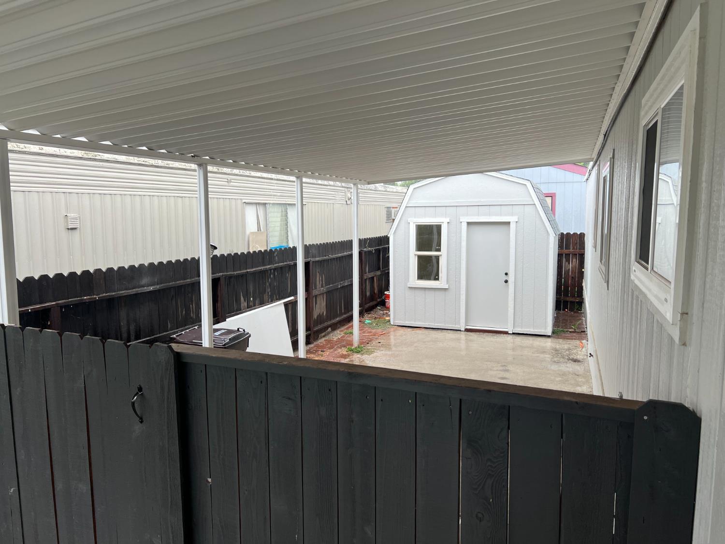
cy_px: 272
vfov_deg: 53.1
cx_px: 362
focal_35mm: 26
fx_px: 545
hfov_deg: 67.3
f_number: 1.5
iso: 32
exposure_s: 1/148
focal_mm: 5.7
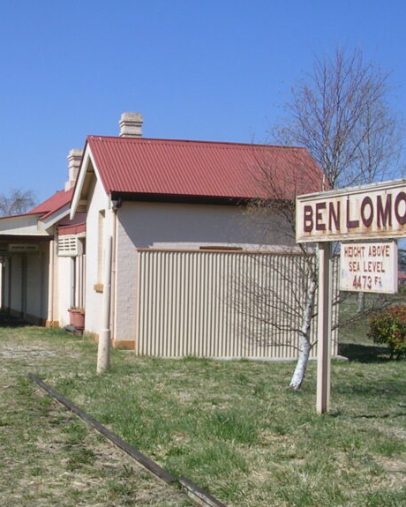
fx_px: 991
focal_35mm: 66
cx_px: 72
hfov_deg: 22.8
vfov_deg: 28.7
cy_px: 299
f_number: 5.6
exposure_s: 1/402
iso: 50
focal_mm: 5.8
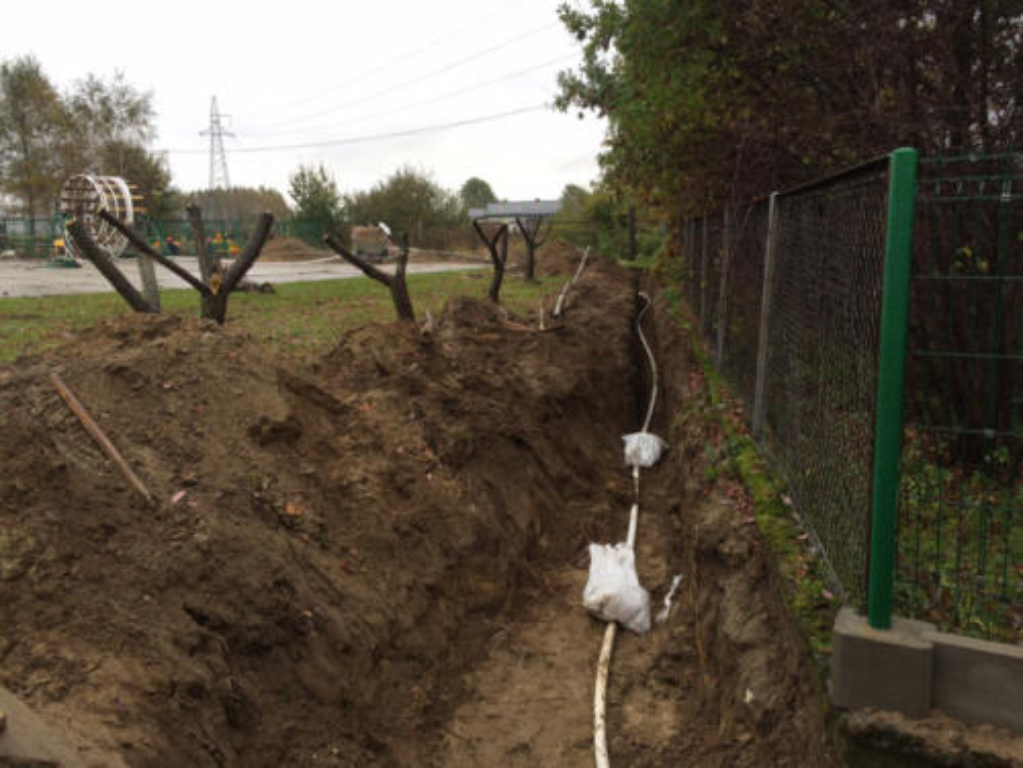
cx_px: 512
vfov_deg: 48.2
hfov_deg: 61.7
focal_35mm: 29
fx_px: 857
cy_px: 384
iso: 32
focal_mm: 4.15
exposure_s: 1/60
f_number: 2.2
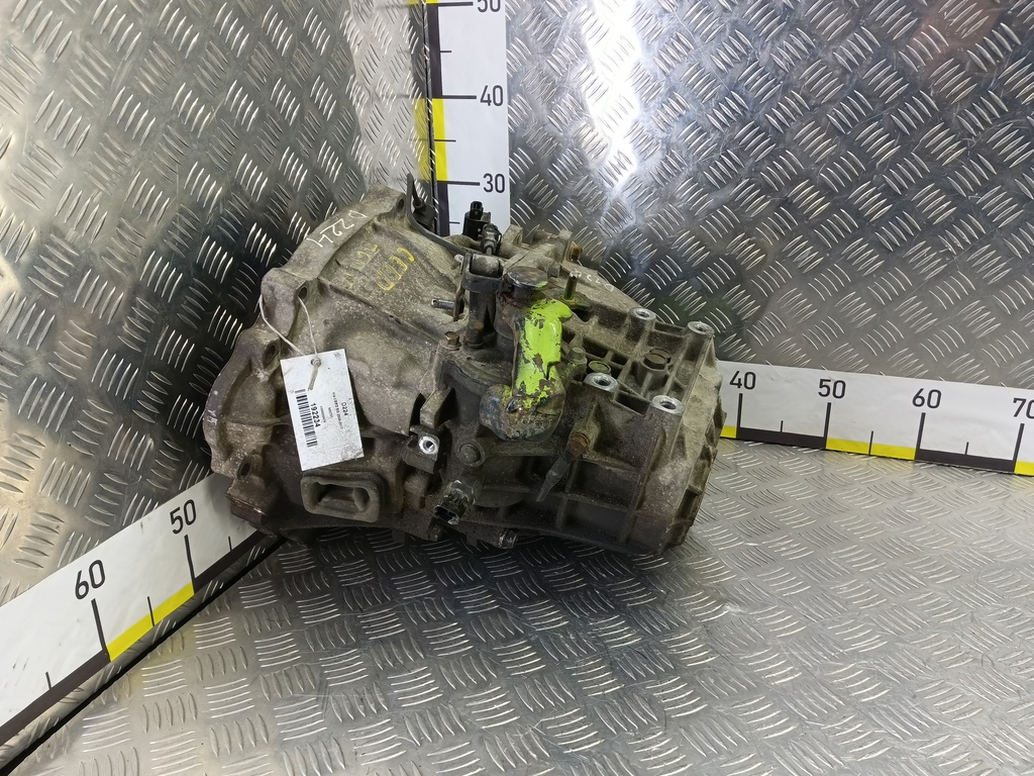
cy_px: 388
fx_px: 687
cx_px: 517
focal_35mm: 23
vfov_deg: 58.9
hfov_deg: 73.9
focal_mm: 4.11
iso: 185
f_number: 1.6
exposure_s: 1/50
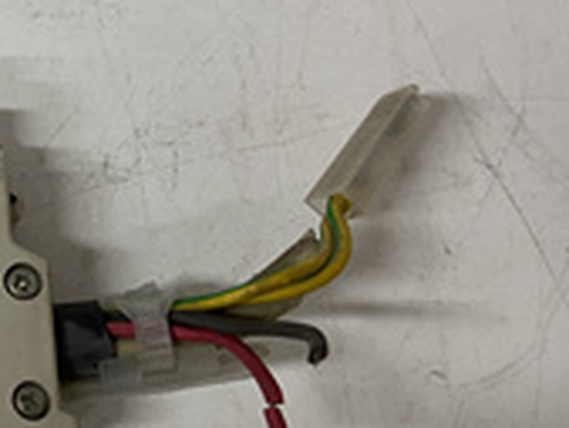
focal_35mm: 77
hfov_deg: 22.1
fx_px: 1267
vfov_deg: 19.1
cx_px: -219
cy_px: 265
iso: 64
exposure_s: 1/50
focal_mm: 4.25
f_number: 1.8
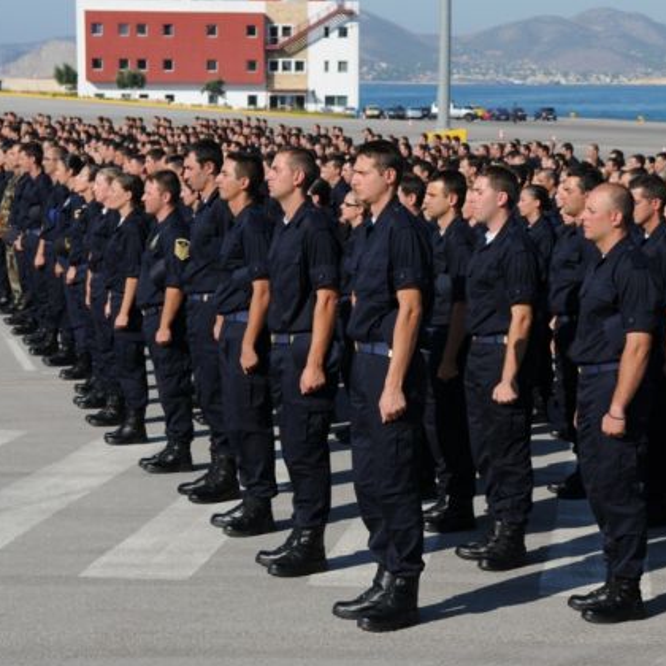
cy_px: 335
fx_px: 2321
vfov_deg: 16.3
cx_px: 395
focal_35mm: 107
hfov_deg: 16.3
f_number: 8
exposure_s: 1/640
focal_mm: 55
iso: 200
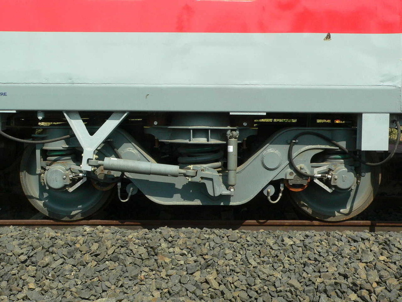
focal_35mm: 46
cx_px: 201
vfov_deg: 31.5
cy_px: 151
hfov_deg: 41.2
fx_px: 534
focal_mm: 7.6
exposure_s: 1/1000
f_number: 5.6
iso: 200
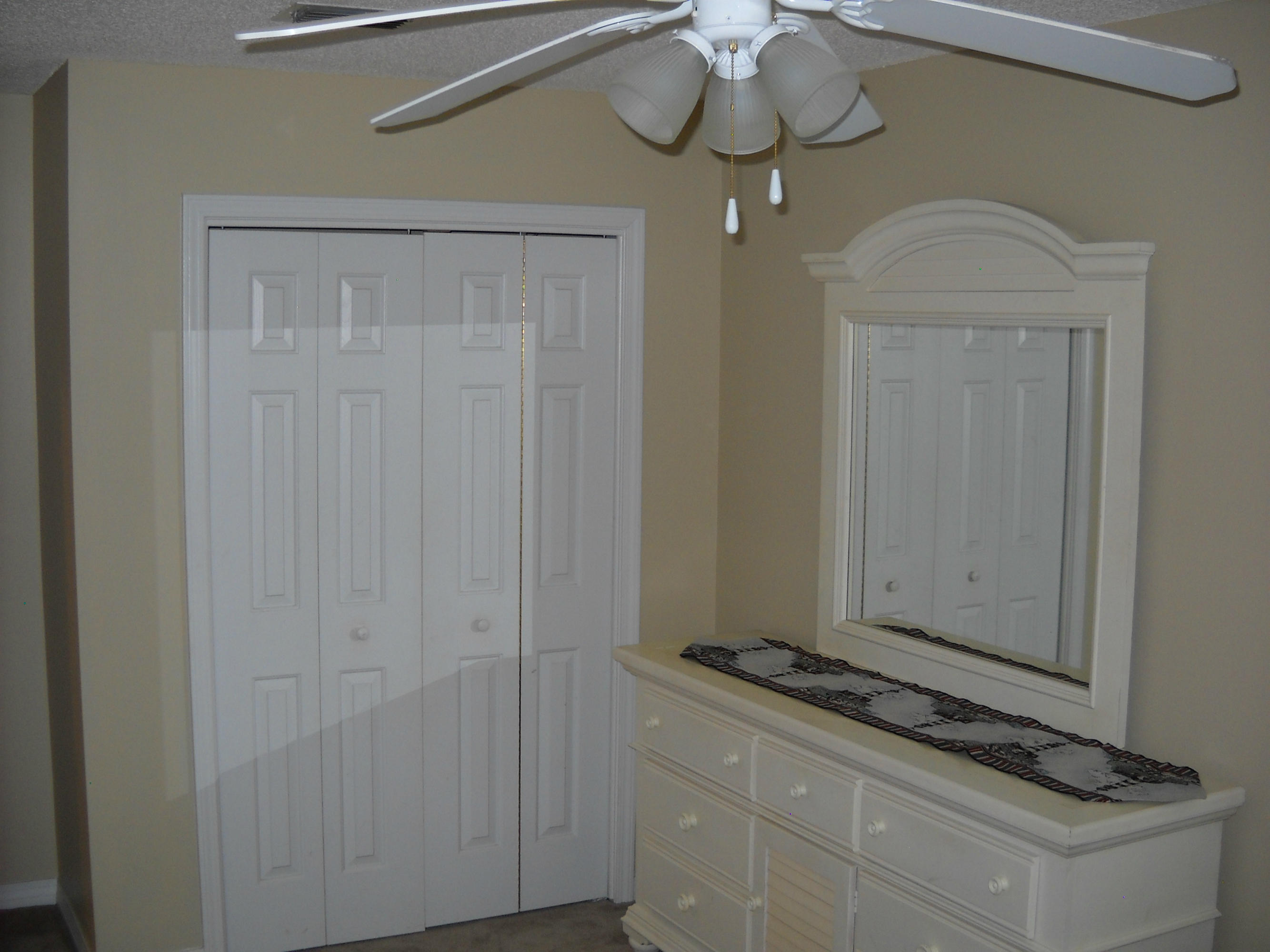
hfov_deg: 45.8
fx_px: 1504
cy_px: 476
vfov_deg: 35.1
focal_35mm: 41
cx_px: 635
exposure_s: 1/30
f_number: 3.1
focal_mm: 6.72
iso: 100
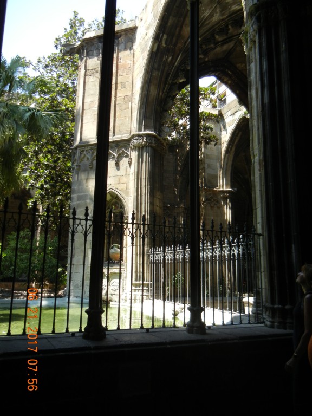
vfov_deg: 60.0
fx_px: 361
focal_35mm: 30
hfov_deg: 46.8
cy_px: 208
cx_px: 156
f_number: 3.5
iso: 160
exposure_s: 1/303
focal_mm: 5.4
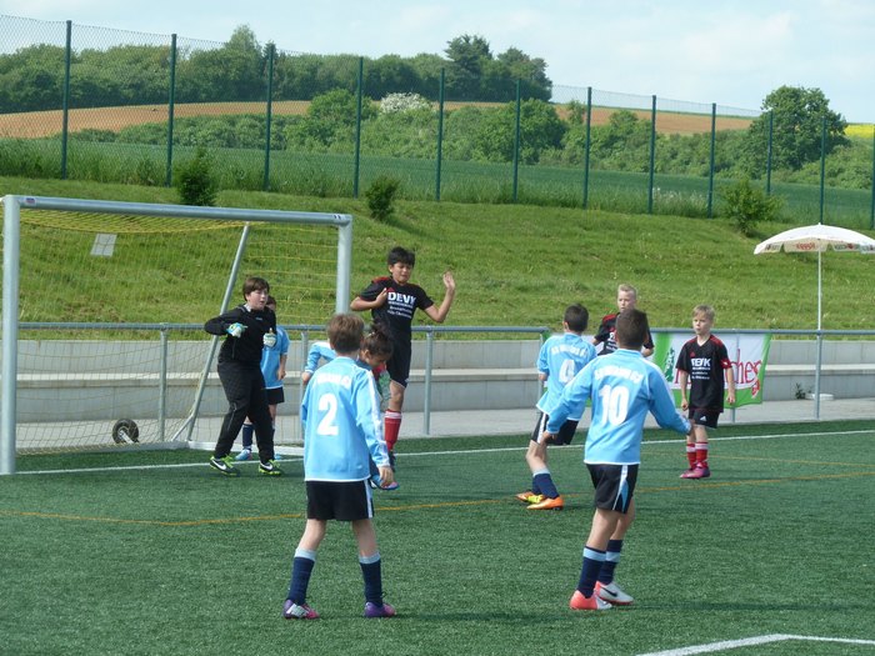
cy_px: 328
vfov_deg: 8.8
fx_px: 4272
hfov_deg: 11.7
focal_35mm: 169
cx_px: 438
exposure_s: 1/250
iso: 80
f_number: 4.5
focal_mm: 27.8
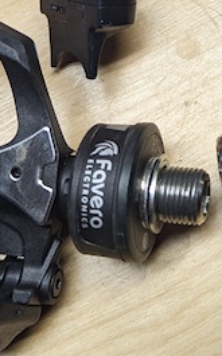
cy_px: 38
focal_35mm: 77
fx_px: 747
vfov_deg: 26.0
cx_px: 234
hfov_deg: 16.5
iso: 53
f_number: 1.85
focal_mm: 6.81
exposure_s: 1/40
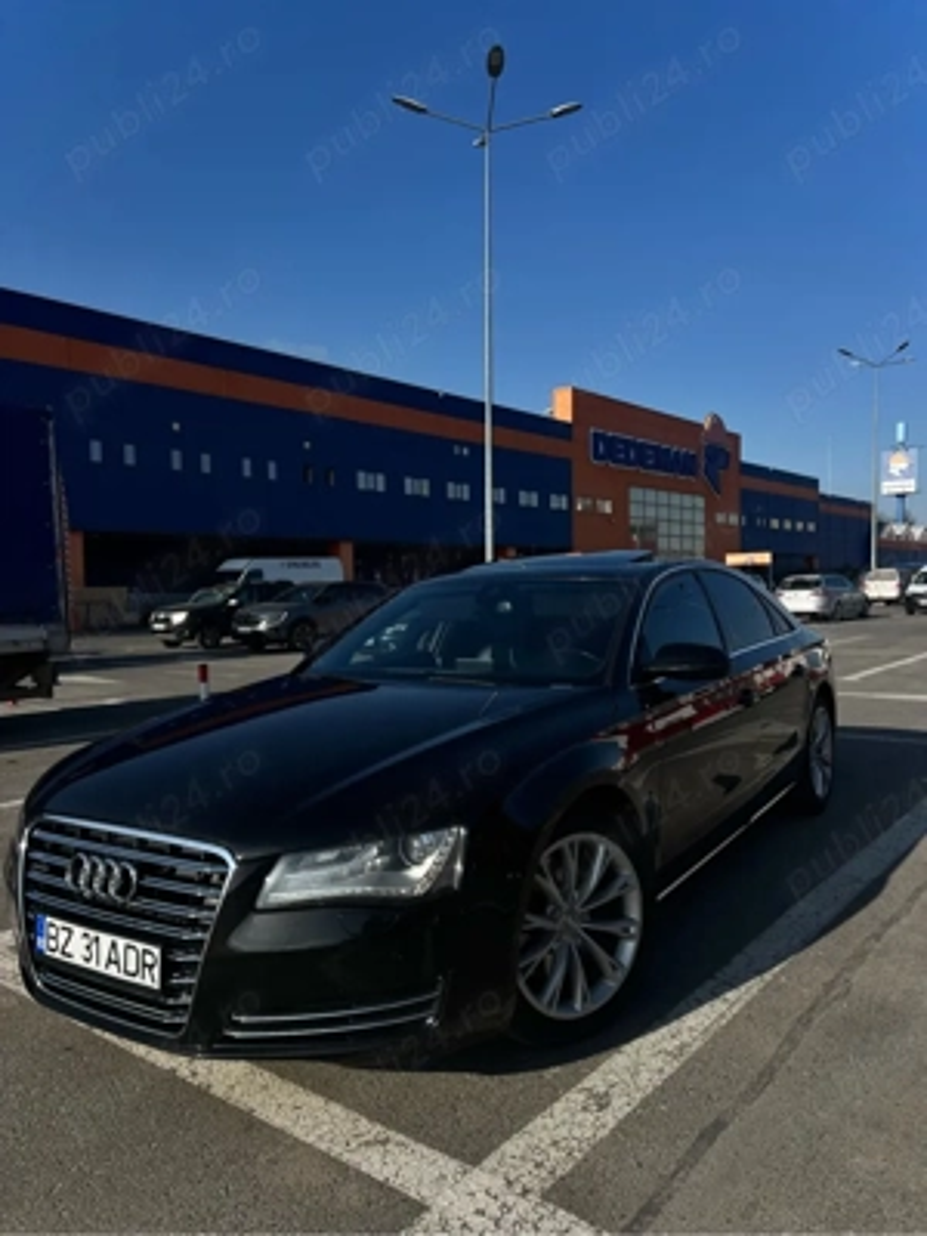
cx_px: 464
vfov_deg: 67.3
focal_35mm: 26
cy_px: 618
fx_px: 928
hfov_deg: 53.1
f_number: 1.5
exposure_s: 1/8000
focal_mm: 5.7
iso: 50
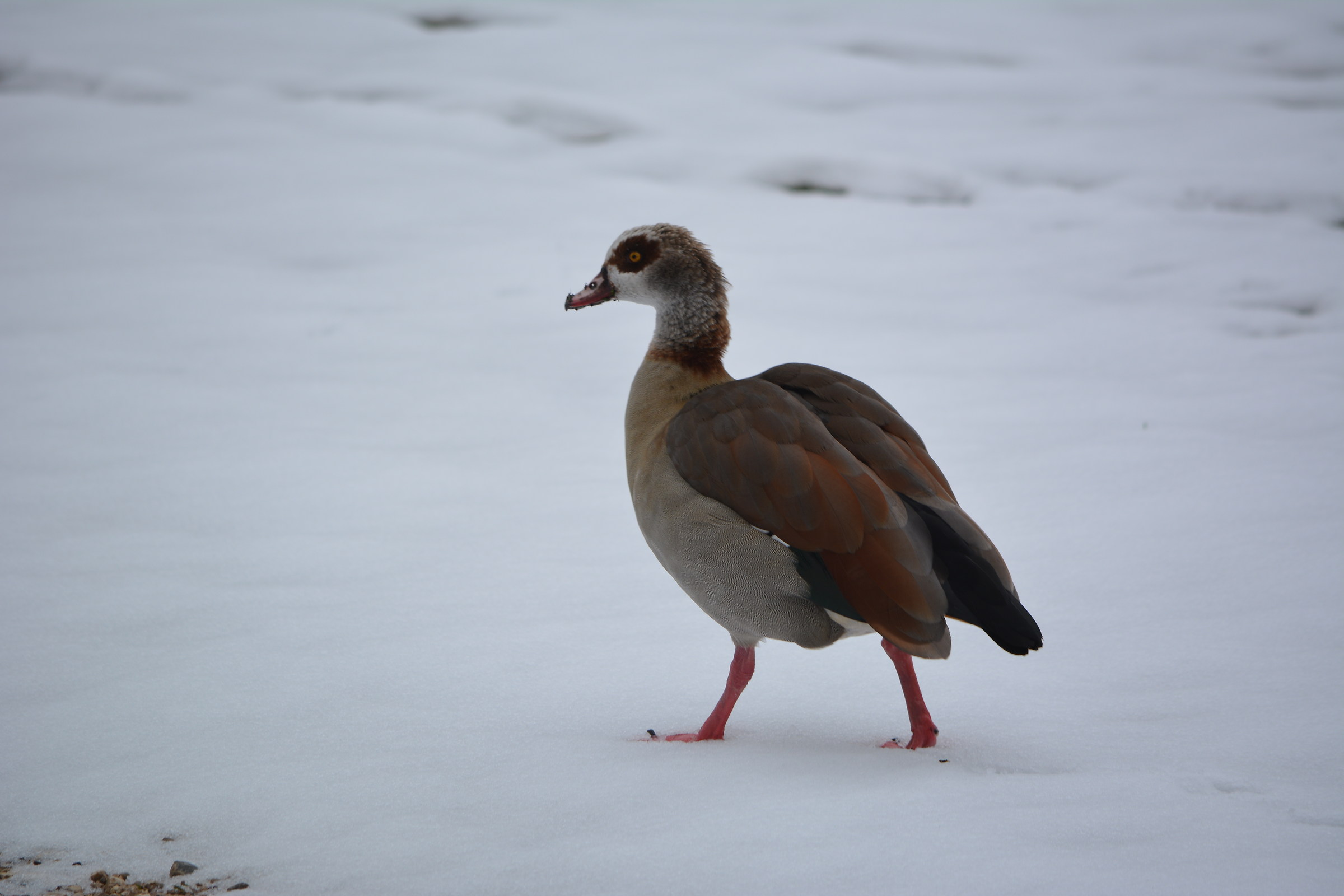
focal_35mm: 330
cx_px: 672
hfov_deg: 6.2
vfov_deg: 4.2
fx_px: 12319
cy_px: 448
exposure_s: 1/320
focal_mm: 220
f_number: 5.3
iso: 125
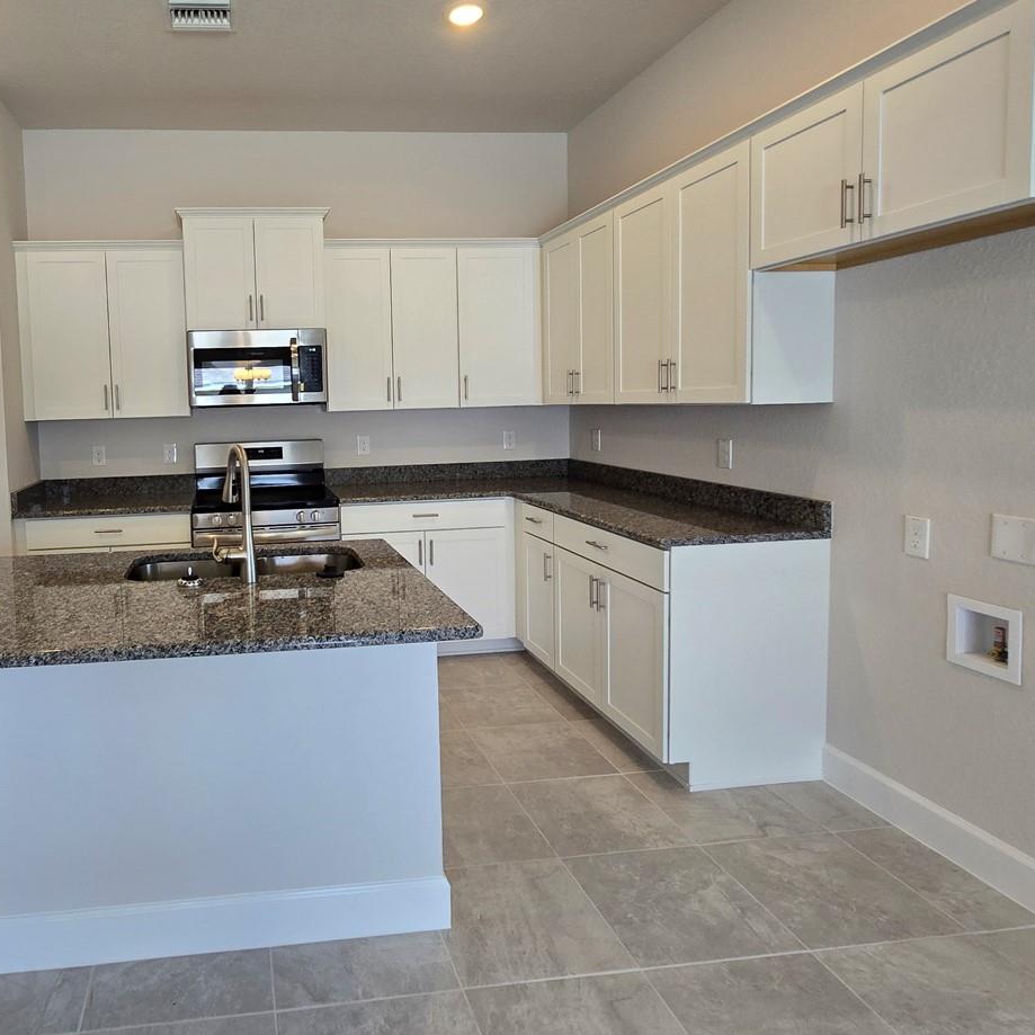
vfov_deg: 74.6
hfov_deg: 71.2
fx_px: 677
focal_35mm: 20
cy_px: 459
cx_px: 297
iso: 80
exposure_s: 1/60
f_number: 2.2
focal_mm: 2.2
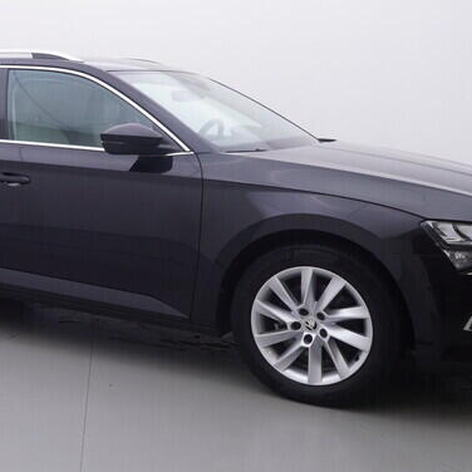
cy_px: 198
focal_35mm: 52
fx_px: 805
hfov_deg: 31.1
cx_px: 39
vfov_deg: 32.6
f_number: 5
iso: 200
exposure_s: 1/80
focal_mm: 15
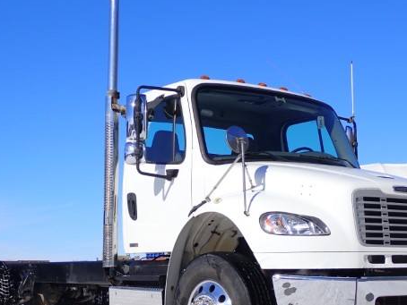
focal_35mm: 62
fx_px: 729
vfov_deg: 23.6
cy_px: 182
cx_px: 195
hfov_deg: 31.2
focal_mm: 7.84
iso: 100
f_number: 11
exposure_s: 1/160
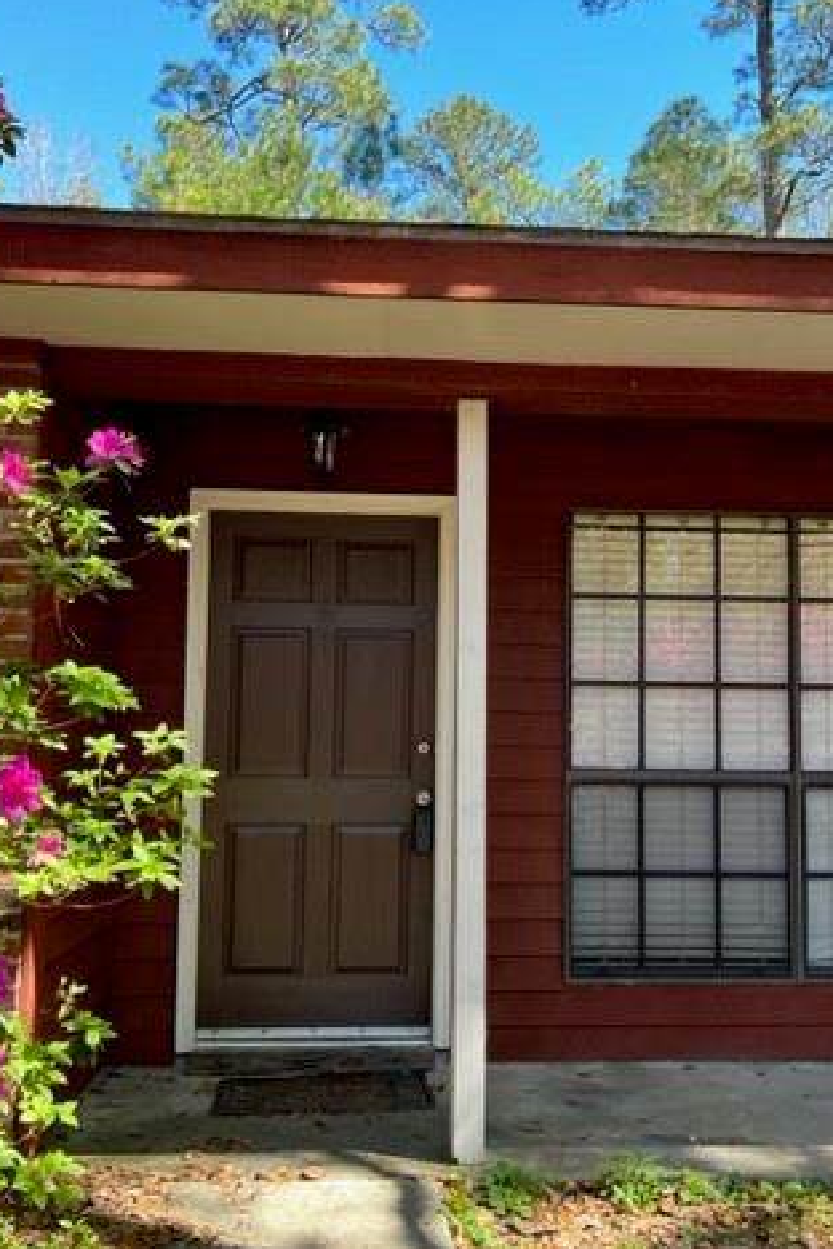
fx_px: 1284
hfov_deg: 35.9
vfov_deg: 51.9
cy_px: 624
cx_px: 475
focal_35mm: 37
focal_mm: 5.1
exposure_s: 1/202
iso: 40
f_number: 1.6
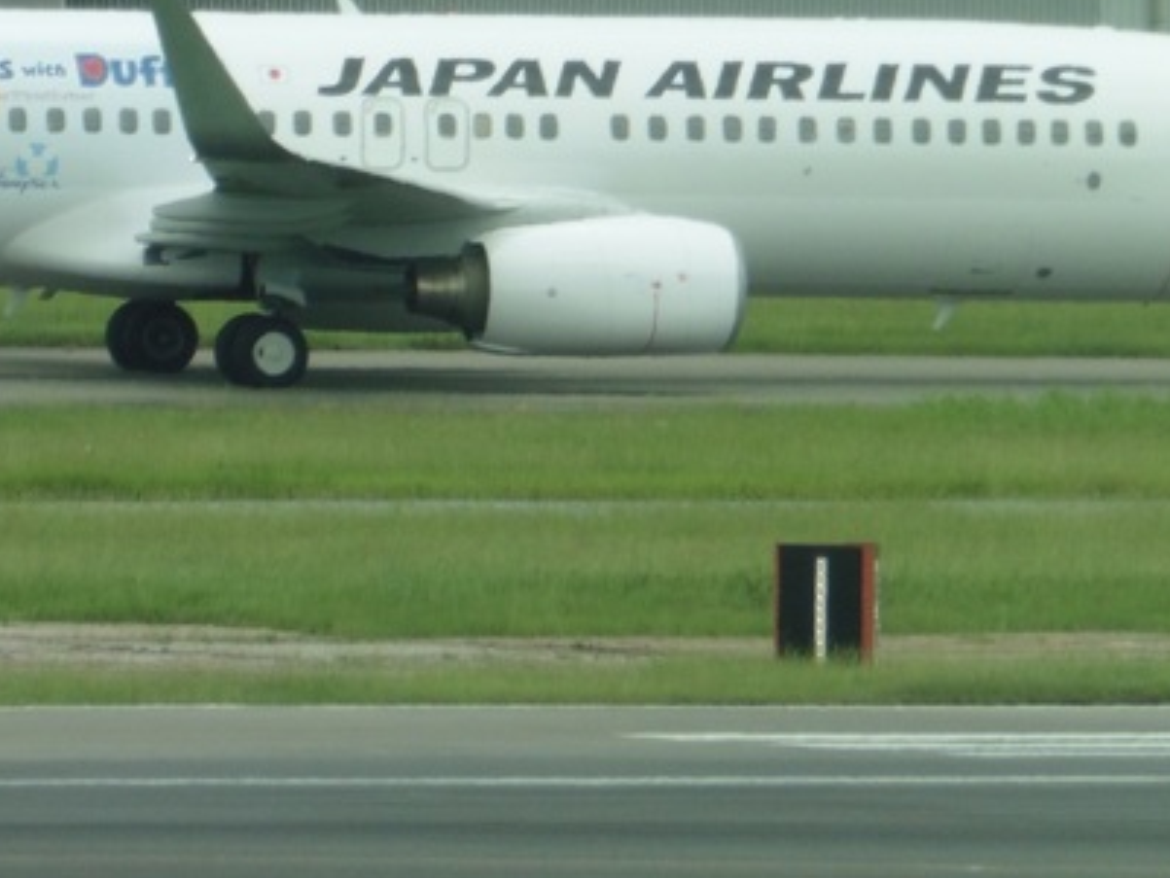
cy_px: 274
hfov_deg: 1.6
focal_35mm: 1226
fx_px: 41450
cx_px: 178
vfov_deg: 1.2
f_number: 6.4
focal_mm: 86
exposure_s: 1/200
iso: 100
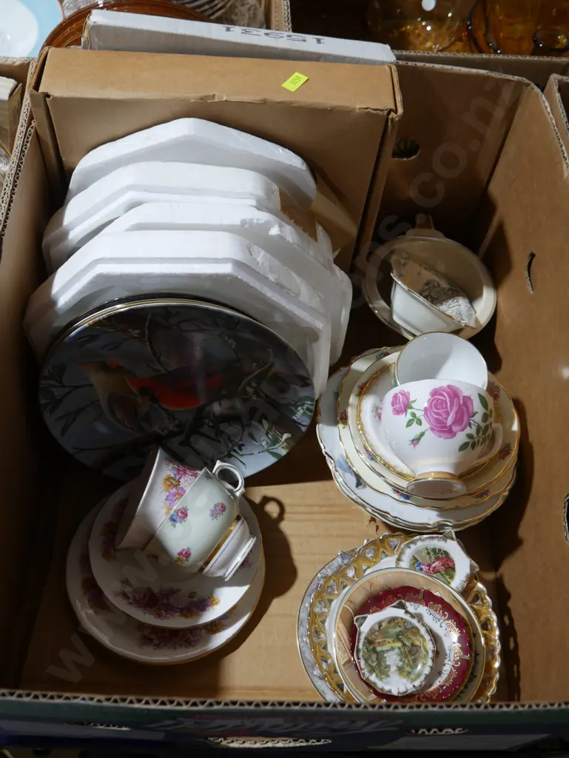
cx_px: 284
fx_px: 745
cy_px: 379
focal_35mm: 34
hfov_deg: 41.8
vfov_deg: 53.9
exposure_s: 1/60
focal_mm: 17
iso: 400
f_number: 4
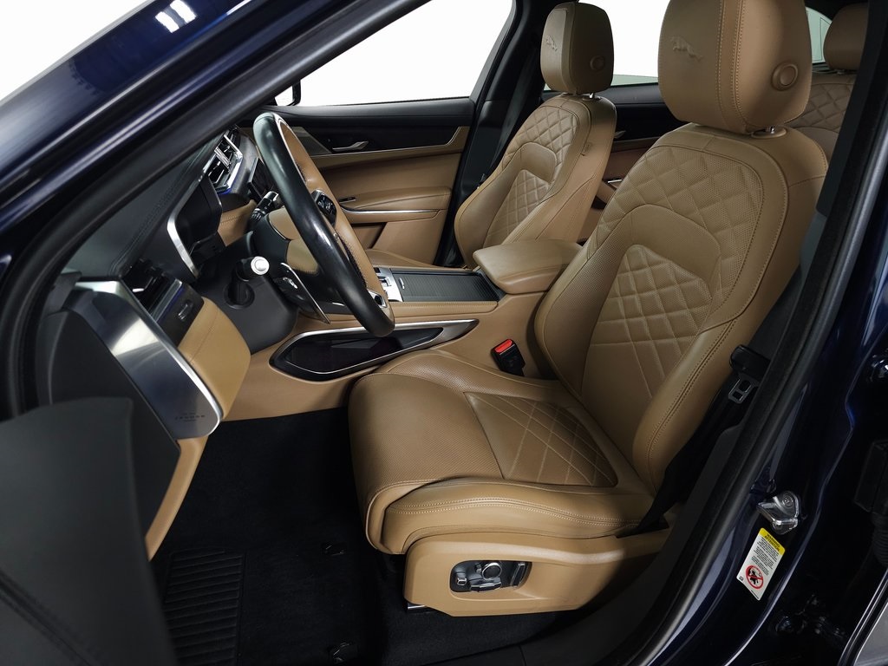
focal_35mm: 23
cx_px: 444
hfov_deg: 73.9
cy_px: 333
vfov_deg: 58.9
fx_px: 590
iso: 125
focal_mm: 6.3
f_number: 1.7
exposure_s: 1/60
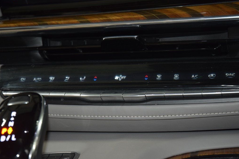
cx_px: 120
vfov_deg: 17.3
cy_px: 80
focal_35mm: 79
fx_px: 524
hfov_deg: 25.7
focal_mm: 52
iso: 1250
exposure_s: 1/50
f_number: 4.5
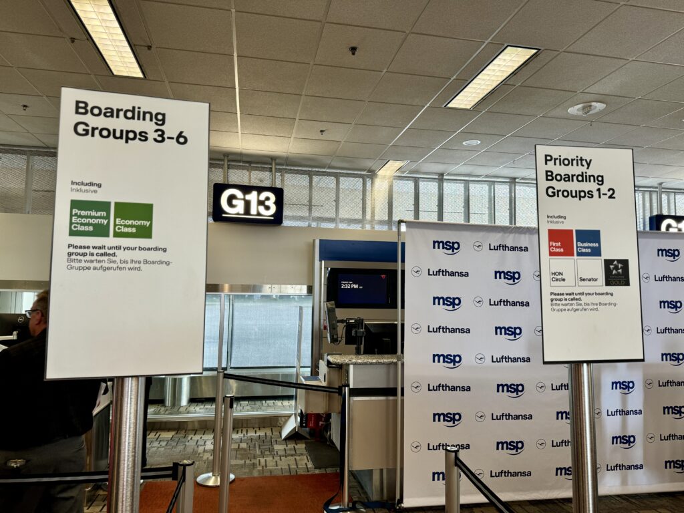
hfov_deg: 71.6
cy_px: 256
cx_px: 342
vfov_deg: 56.8
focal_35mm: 24
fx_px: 474
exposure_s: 1/60
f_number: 1.78
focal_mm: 6.76
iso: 100
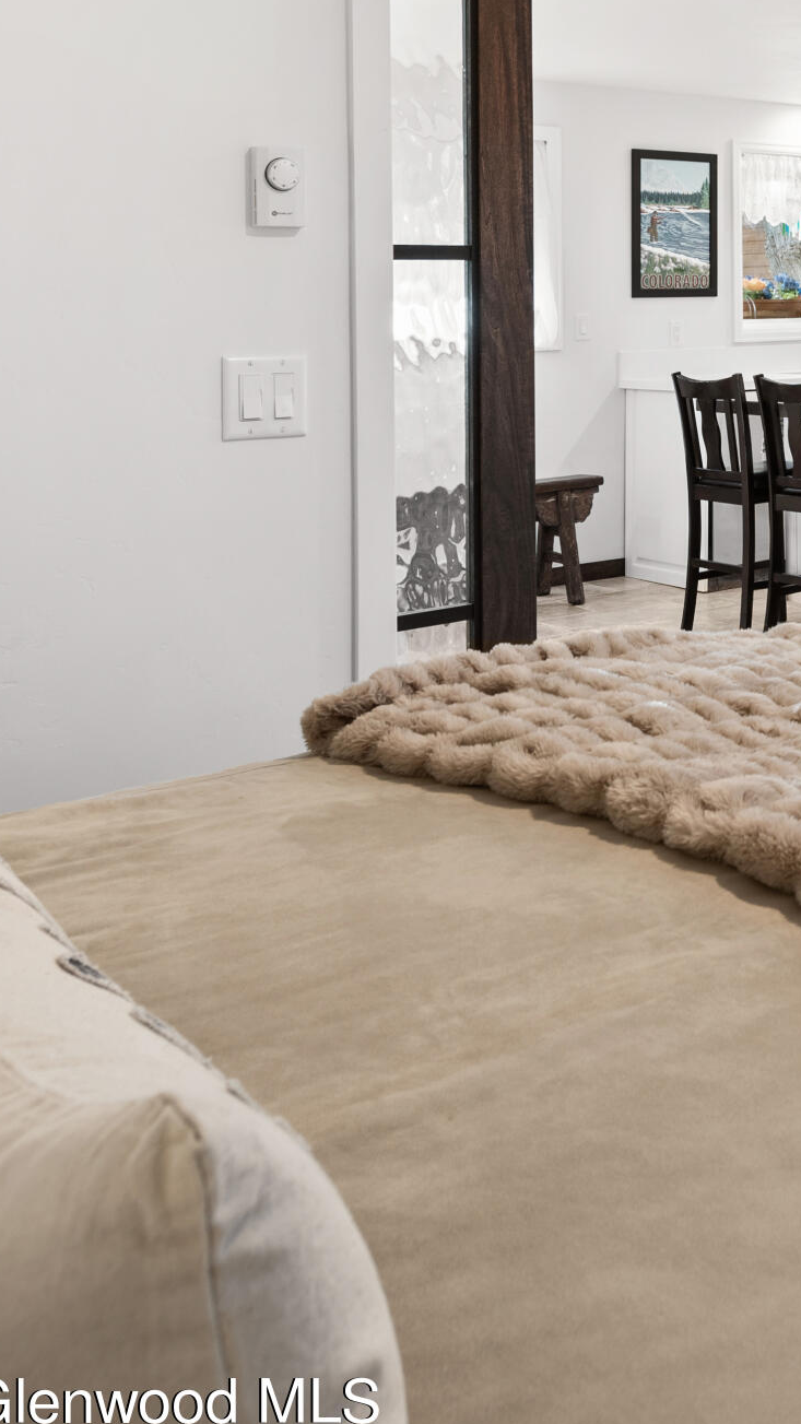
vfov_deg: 48.0
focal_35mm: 41
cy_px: 408
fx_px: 1548
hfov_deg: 26.6
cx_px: 890
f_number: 7.1
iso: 100
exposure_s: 2.5
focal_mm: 17
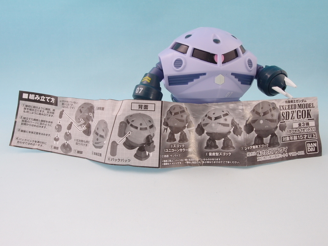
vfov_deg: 46.8
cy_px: 123
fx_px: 284
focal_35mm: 30
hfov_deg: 60.0
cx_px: 164
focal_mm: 6.48
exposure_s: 1/1.3
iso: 100
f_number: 8
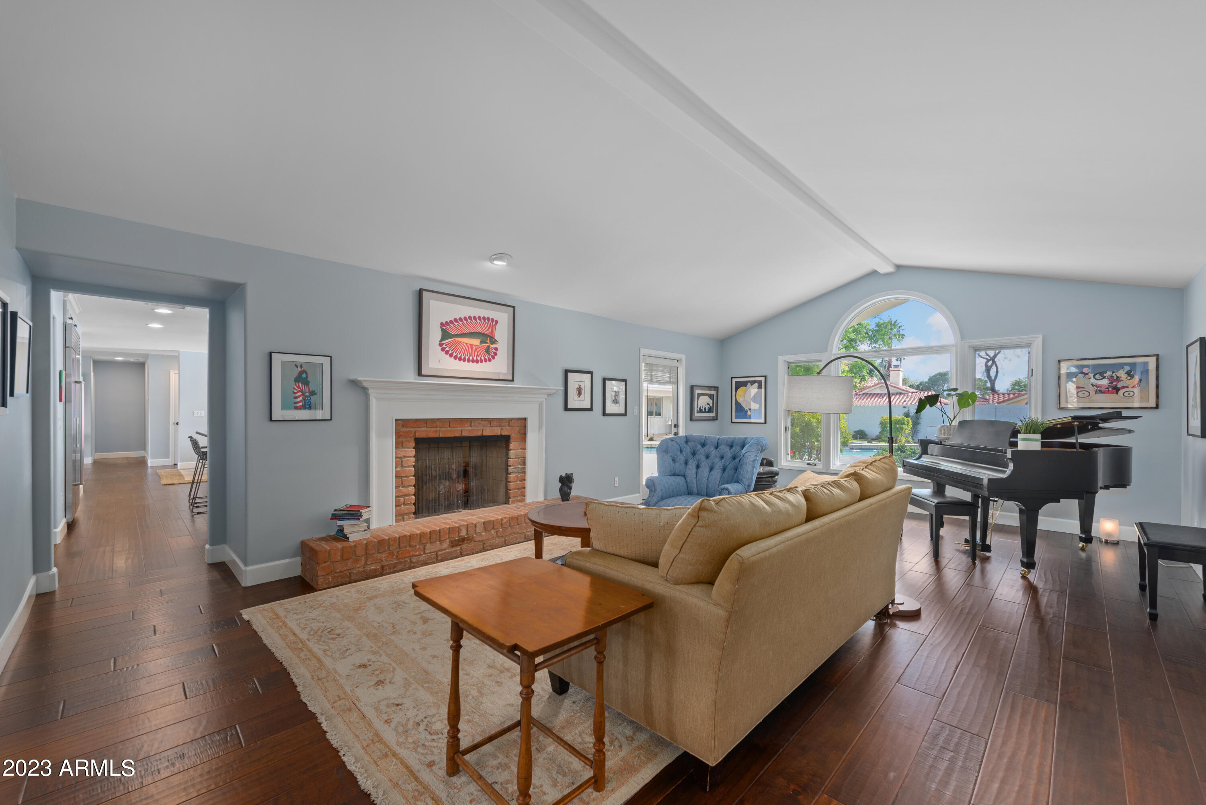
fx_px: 469
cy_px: 402
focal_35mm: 14
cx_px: 603
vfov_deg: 81.2
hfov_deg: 104.2
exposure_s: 1/3
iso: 320
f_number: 6.3
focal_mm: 14
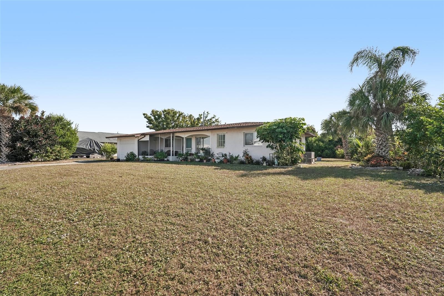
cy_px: 148
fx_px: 203
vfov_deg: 72.0
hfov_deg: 95.0
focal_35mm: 16
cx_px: 222
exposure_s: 1/1000
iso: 400
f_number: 7.1
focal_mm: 16.5
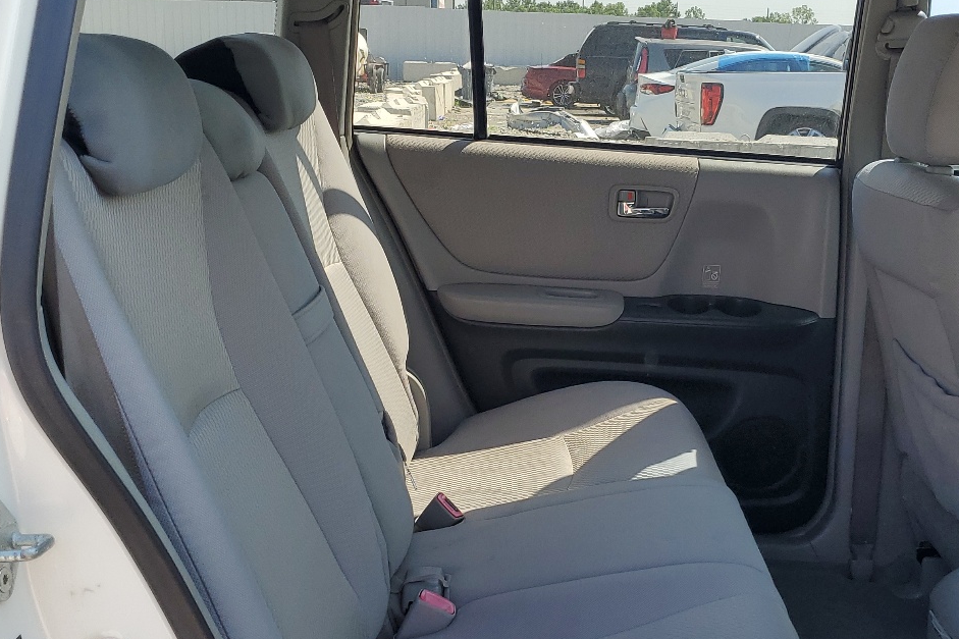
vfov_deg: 28.9
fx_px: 1225
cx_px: 566
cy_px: 449
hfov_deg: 42.6
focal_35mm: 46
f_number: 1.5
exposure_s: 1/714
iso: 50
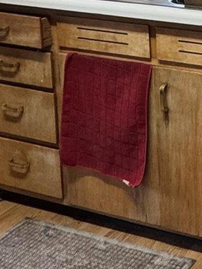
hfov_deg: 15.7
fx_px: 660
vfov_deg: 20.9
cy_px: -79
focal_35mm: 85
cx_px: 320
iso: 250
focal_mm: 2.22
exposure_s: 1/63
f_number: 2.2
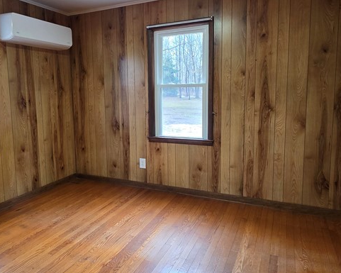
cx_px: 133
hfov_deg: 63.3
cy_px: 124
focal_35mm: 27
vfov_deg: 53.1
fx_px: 273
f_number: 1.9
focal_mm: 2.2
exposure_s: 1/60
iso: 160
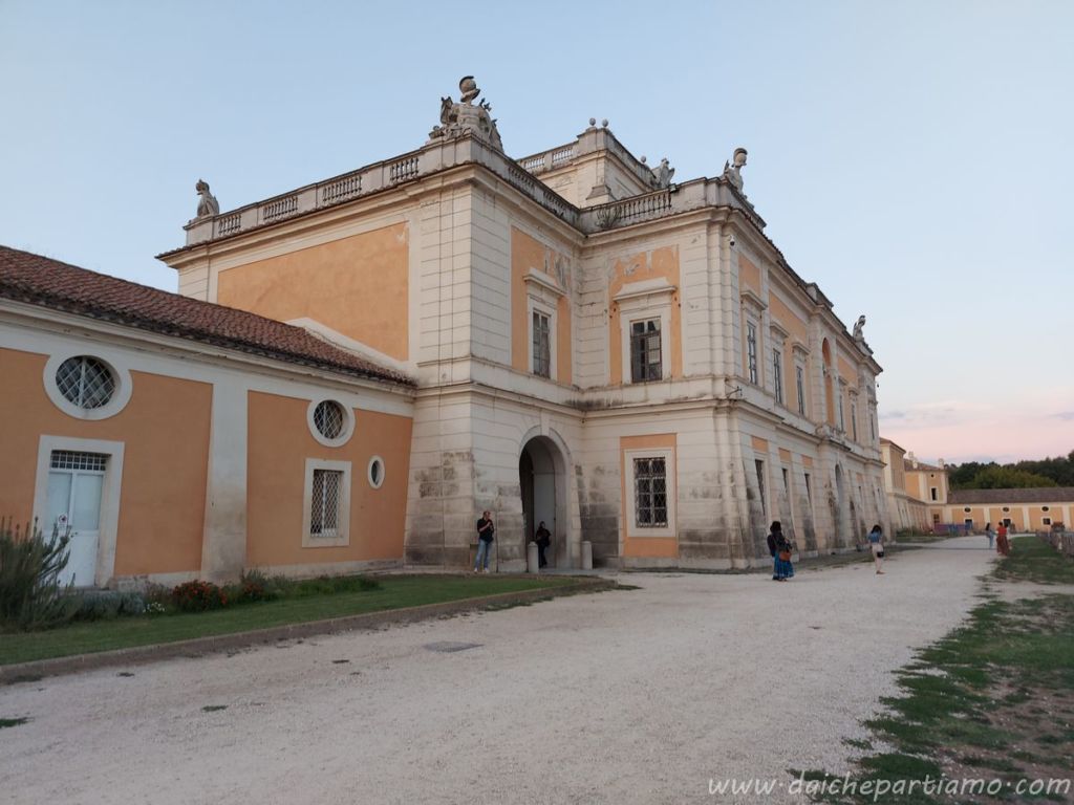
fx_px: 745
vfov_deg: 56.8
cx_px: 537
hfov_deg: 71.6
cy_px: 402
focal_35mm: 24
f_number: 1.8
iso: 64
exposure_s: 1/100
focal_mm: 5.23
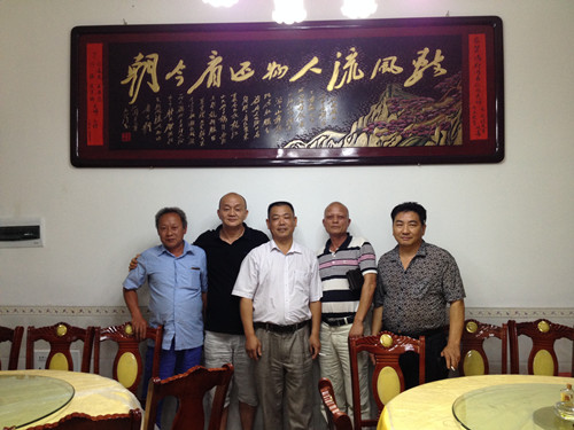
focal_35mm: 35
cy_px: 215
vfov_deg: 40.7
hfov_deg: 52.6
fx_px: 580
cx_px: 287
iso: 100
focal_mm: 4.28
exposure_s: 1/20
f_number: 2.4
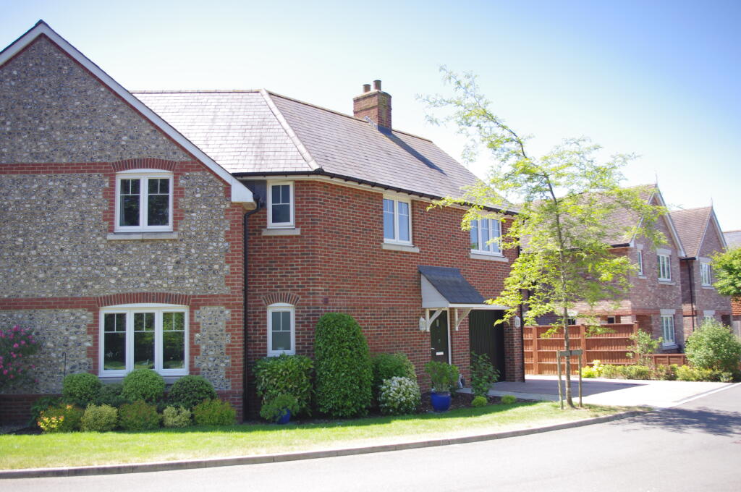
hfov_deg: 55.9
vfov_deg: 38.8
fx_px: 699
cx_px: 370
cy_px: 246
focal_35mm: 34
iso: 200
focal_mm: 23.13
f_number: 4.5
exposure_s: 1/250
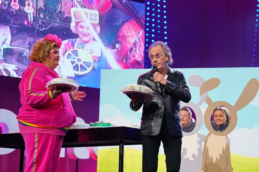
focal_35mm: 96
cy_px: 86
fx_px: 690
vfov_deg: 14.2
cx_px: 130
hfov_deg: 21.2
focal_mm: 96
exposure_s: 1/250
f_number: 4
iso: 2500
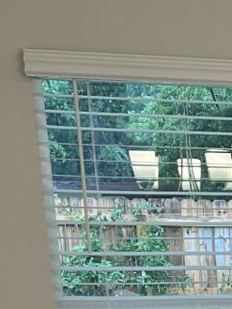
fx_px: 1411
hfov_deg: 8.2
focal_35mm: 158
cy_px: 564
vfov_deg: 11.5
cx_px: 649
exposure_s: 1/120
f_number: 1.6
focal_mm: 5.1
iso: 100
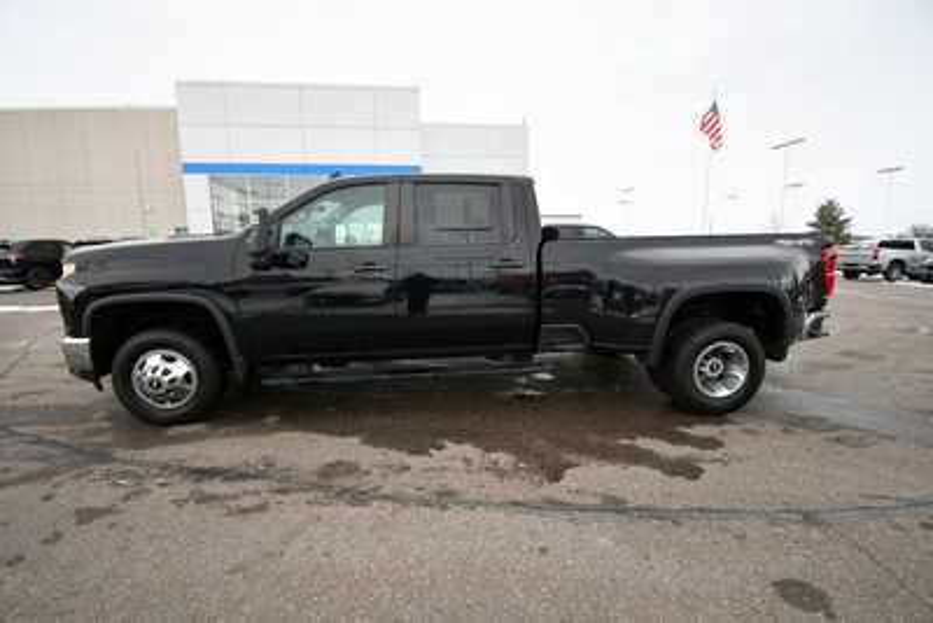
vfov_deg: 77.4
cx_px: 466
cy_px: 312
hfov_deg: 100.4
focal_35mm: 15
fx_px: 389
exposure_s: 1/250
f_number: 4.5
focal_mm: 10
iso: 450
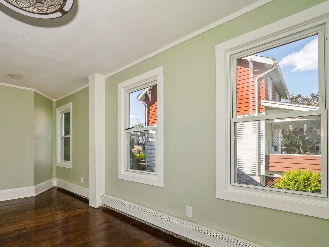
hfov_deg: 86.5
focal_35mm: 18
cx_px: 129
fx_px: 171
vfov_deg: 70.8
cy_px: 148
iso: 200
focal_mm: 7
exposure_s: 1/160
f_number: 8
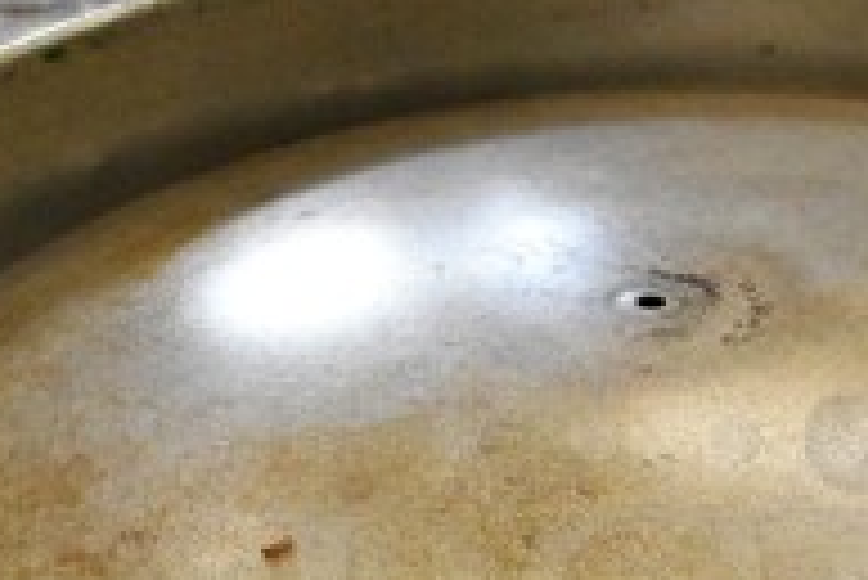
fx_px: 2292
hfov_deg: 21.3
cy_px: 620
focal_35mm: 95
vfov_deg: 14.1
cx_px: 594
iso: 6400
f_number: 7.1
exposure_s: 1/200
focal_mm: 20
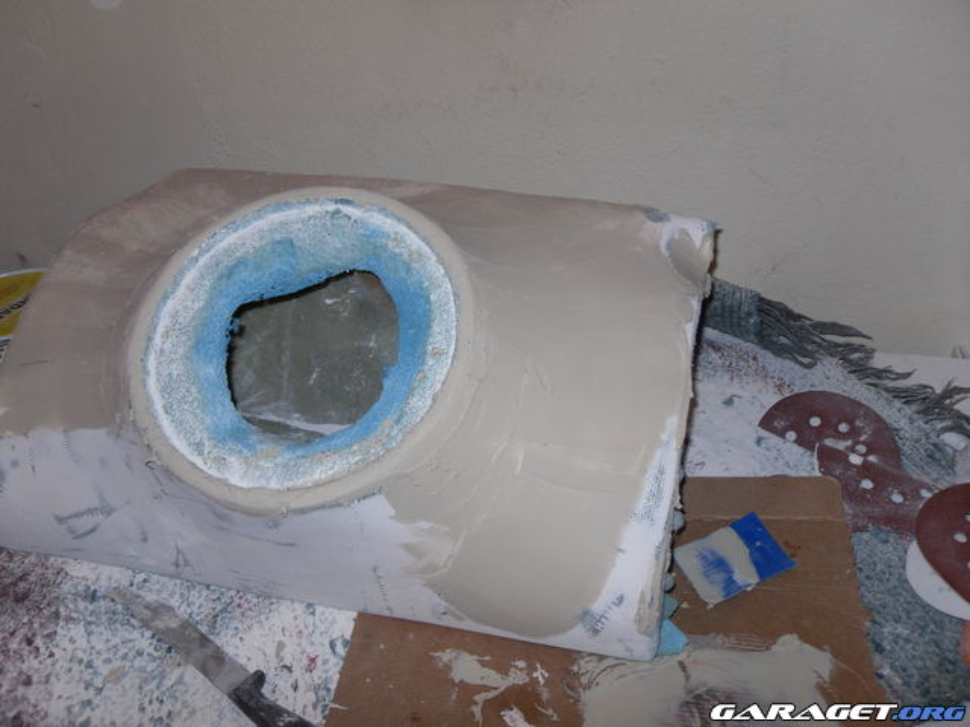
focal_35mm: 35
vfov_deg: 40.7
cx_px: 485
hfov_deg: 52.6
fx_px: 981
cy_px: 364
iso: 80
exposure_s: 1/45
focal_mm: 6.3
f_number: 3.5
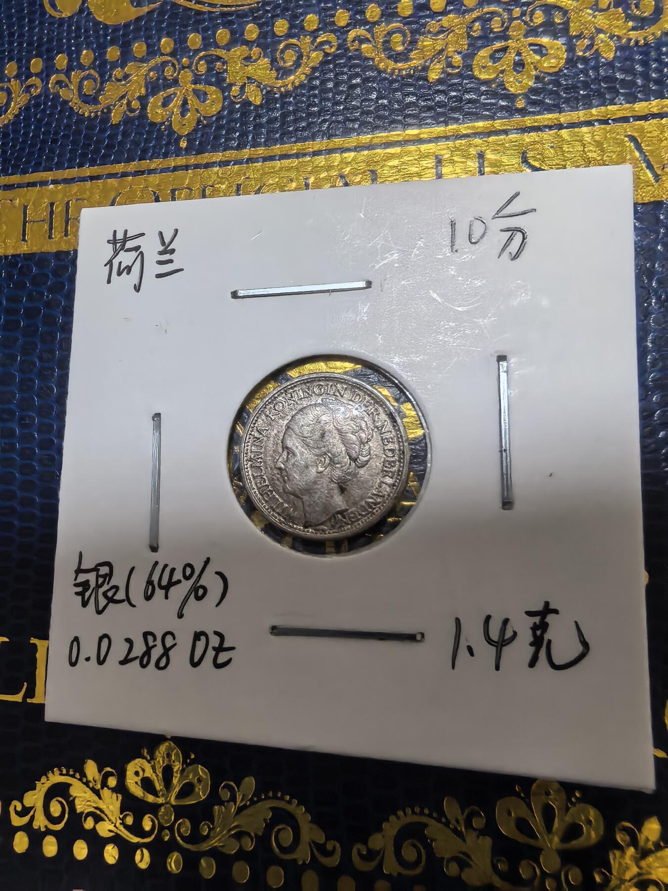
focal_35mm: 24
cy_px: 446
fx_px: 618
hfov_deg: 56.8
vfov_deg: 71.6
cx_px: 334
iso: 320
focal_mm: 1.68
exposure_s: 1/33.3
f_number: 2.2
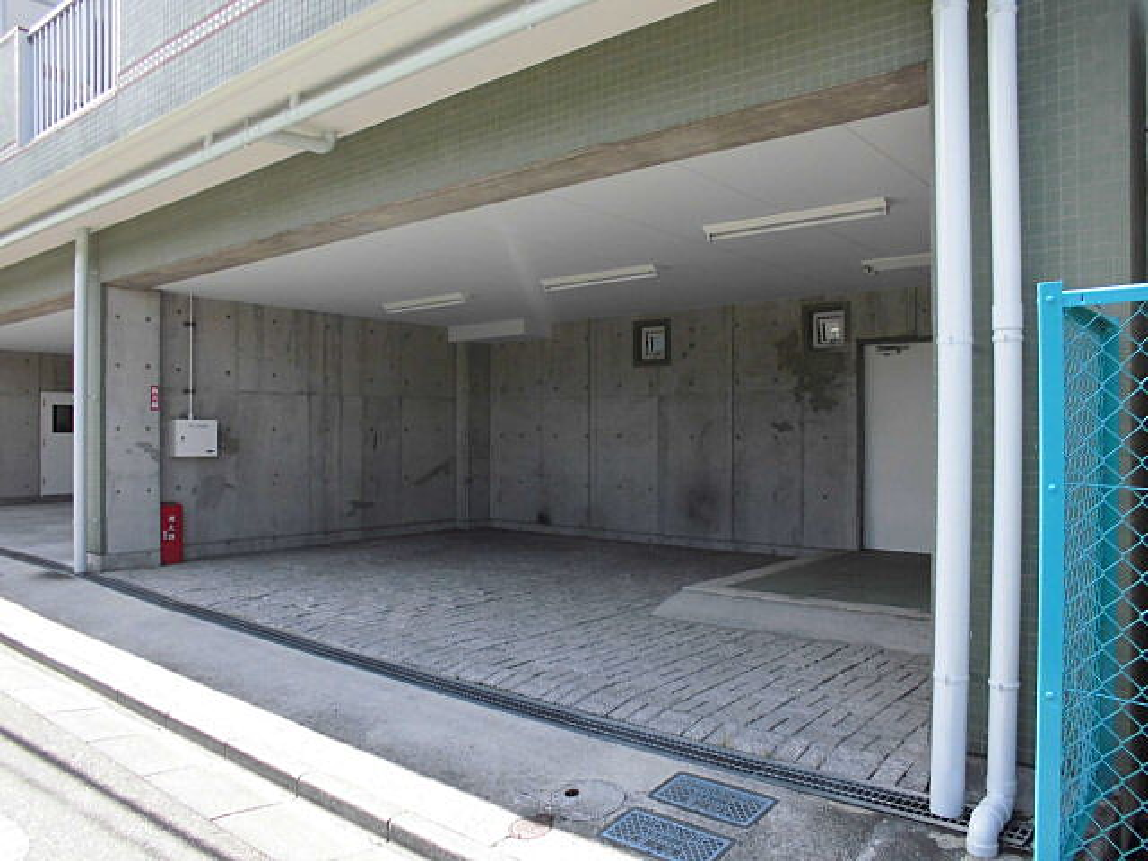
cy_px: 430
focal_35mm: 26
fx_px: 862
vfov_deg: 53.1
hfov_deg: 67.3
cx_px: 574
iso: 100
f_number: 3.5
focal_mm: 4.6
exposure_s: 1/200
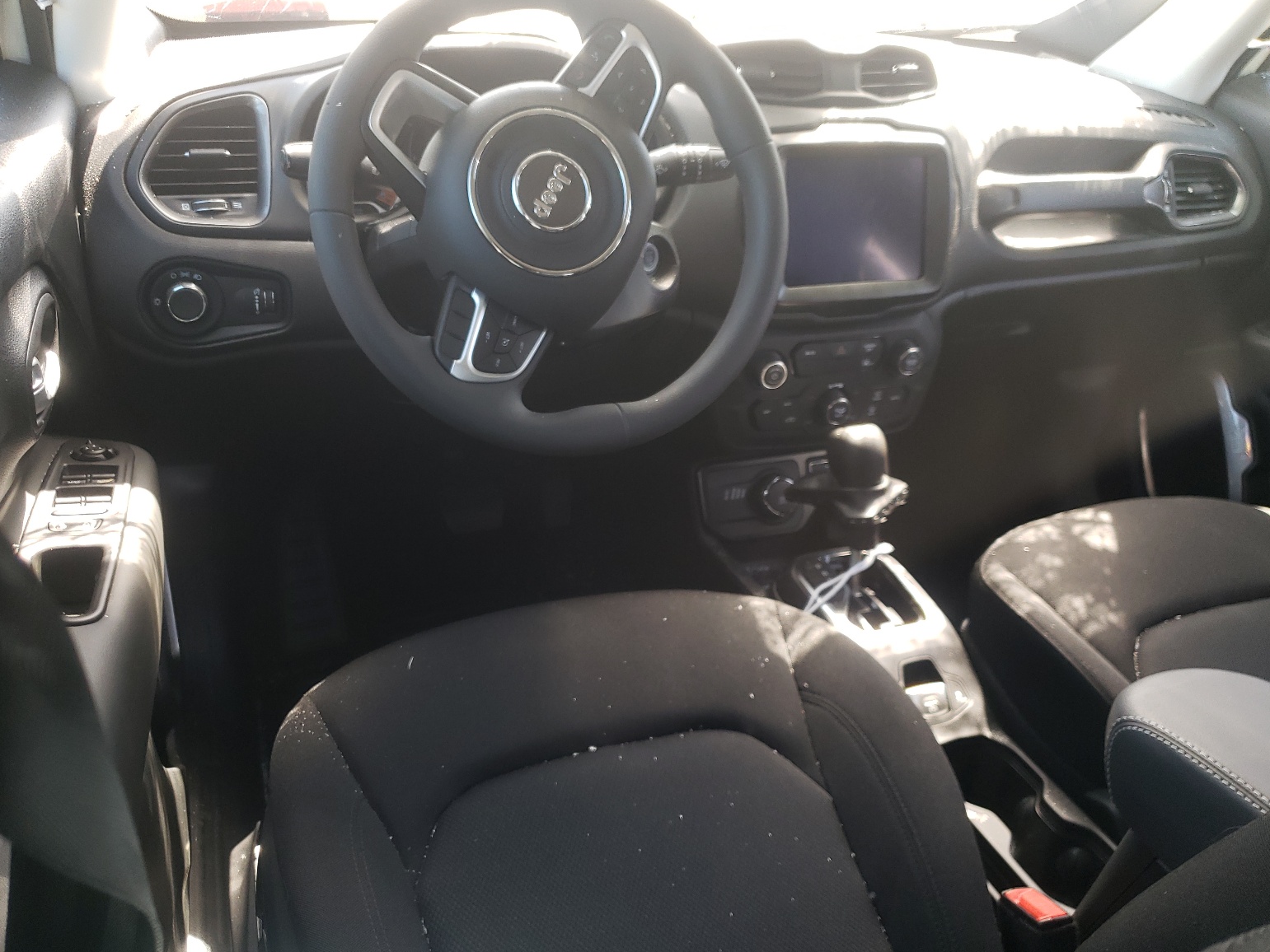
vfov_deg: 51.4
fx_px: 991
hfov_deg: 65.3
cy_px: 463
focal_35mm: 27
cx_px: 620
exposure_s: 1/120
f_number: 1.5
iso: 82
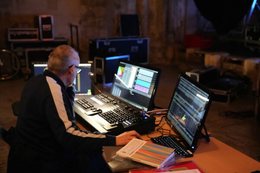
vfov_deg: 27.3
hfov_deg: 40.0
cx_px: 130
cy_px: 86
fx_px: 357
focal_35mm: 50
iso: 12800
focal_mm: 49.5
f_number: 2.8
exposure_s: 1/125
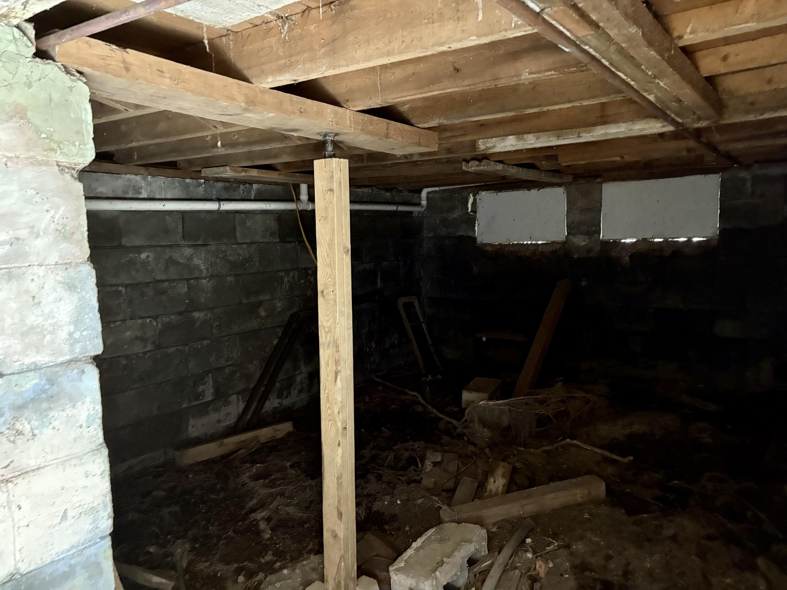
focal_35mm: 26
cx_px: 394
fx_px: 591
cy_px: 295
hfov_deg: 67.3
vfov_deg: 53.1
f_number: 1.6
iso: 1000
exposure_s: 1/30
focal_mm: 5.96
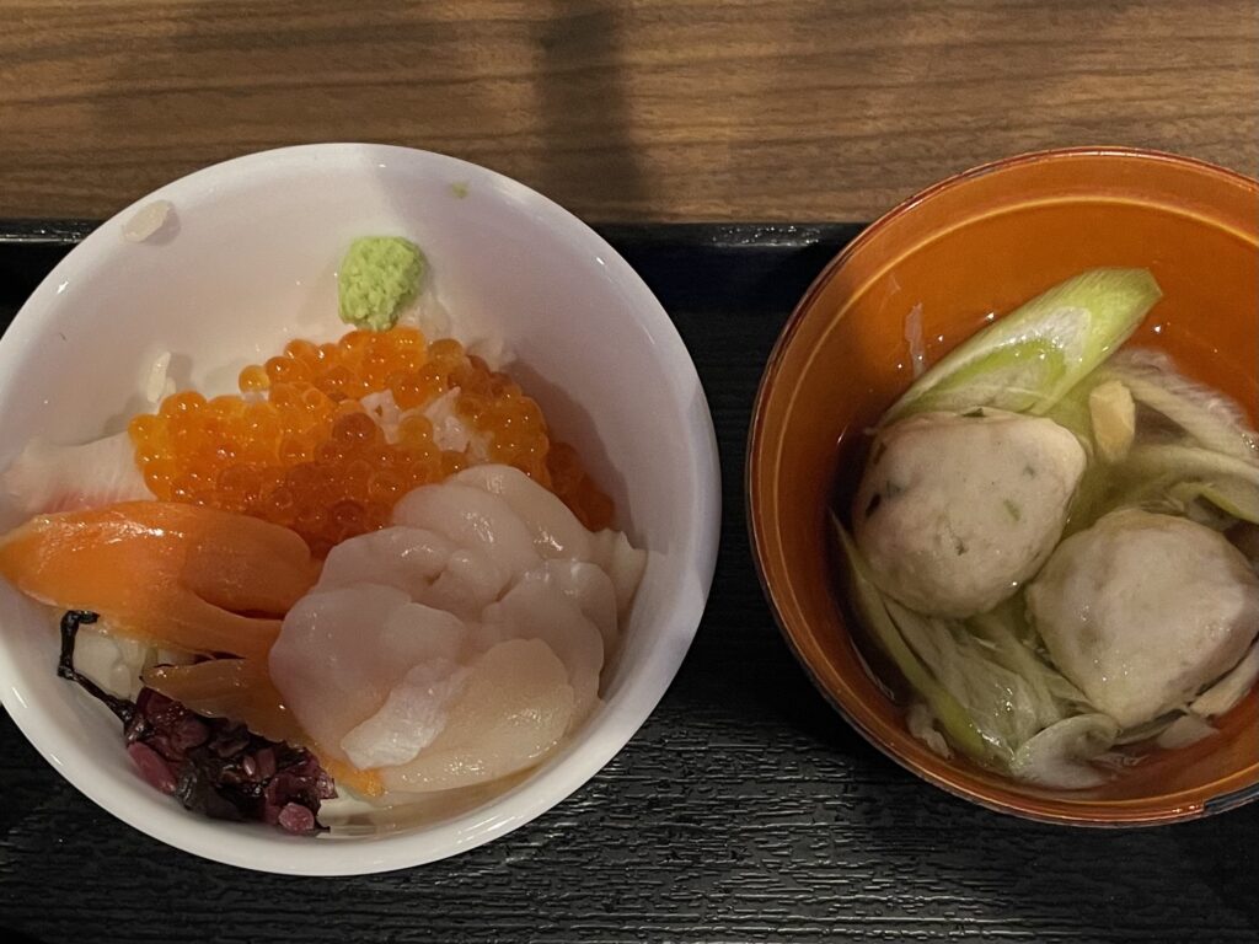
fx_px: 946
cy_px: 472
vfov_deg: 53.1
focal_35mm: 26
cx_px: 630
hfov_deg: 67.3
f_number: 1.6
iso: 125
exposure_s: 1/50
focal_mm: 4.2
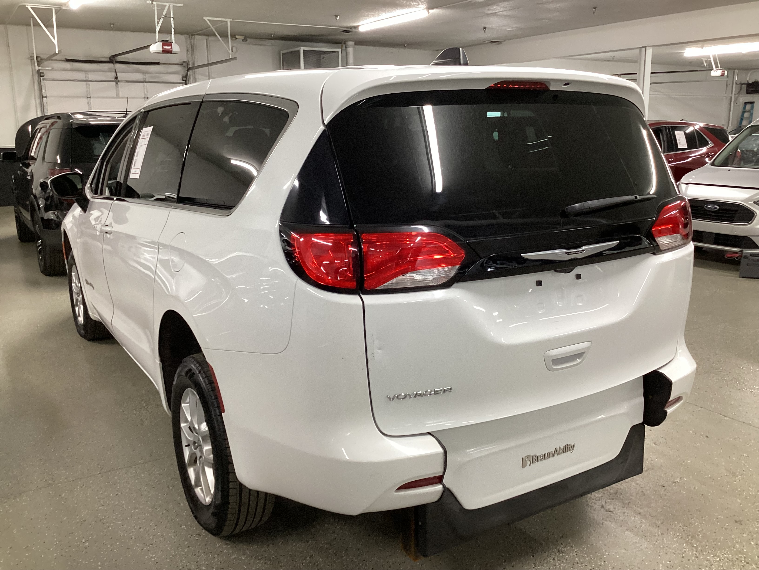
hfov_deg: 58.4
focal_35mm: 31
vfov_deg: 45.4
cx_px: 380
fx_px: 680
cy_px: 285
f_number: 2.4
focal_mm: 3.3
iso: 200
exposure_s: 1/50
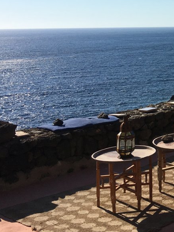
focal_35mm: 72
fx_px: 483
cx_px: 242
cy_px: 22
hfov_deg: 18.6
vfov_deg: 26.1
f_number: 2.2
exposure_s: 1/3344
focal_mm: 4.15
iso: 25
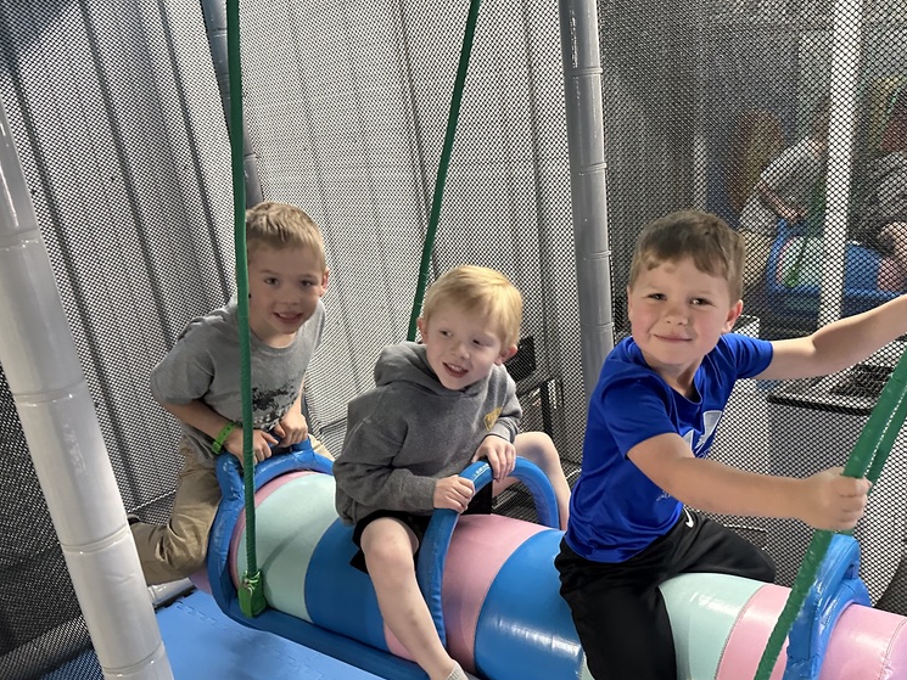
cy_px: 418
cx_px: 541
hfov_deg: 55.0
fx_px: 865
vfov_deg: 42.7
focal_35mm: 33
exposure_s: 1/60
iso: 640
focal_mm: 6.86
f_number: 1.78
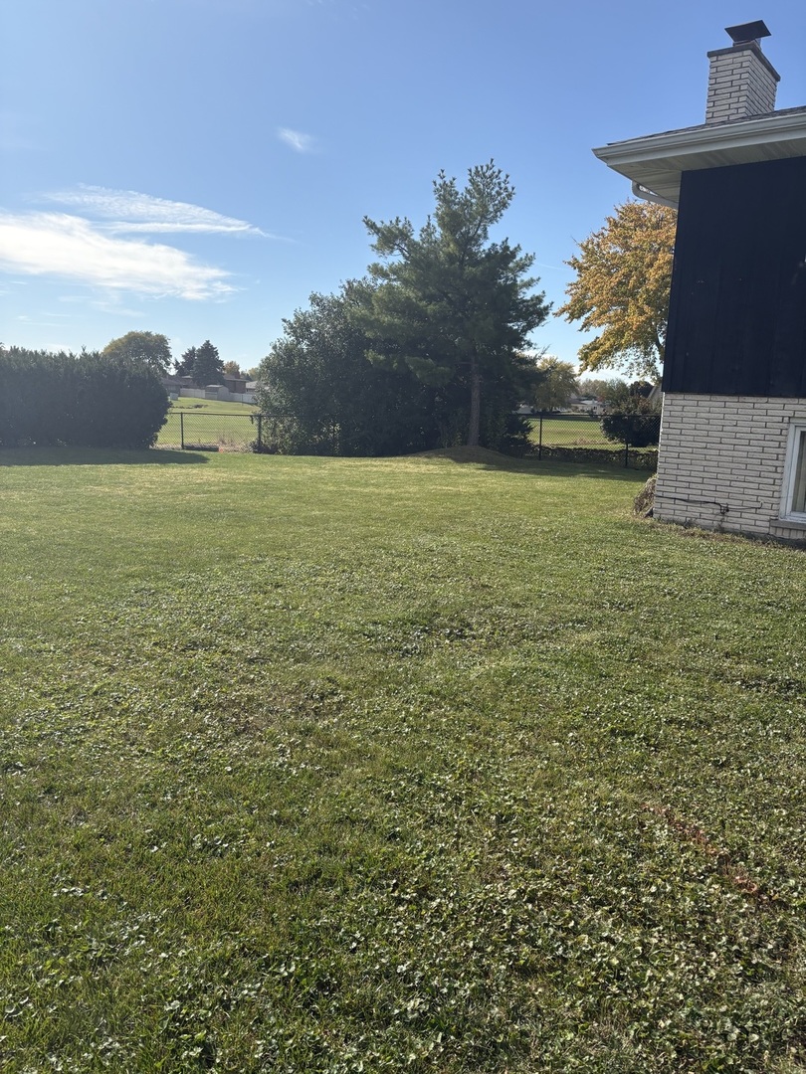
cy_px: 537
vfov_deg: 67.3
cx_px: 403
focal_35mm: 26
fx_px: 807
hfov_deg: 53.1
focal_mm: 5.96
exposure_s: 1/3831
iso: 50
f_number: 1.6
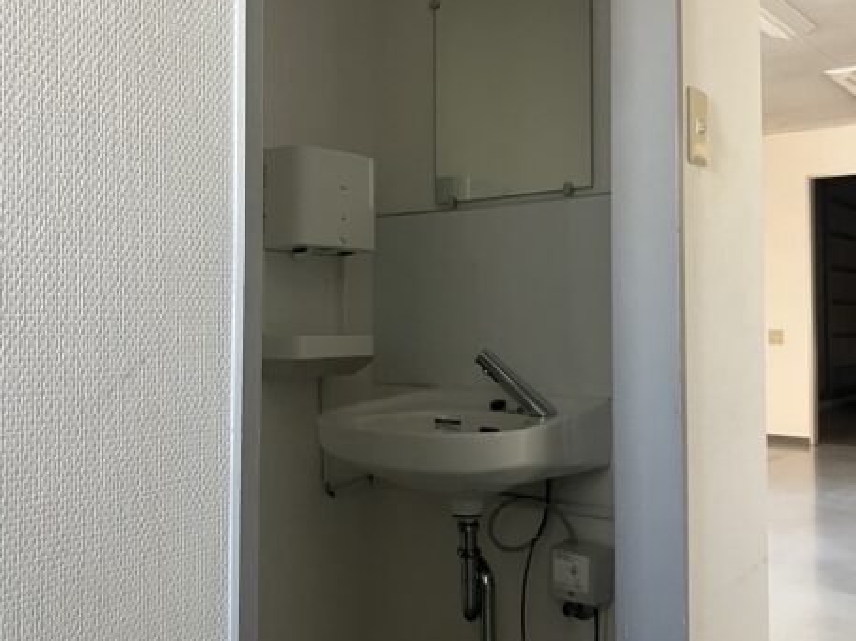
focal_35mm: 36
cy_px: 285
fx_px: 890
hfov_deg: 51.3
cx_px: 451
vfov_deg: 39.6
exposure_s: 1/56
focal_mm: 3.99
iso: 320
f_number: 1.8
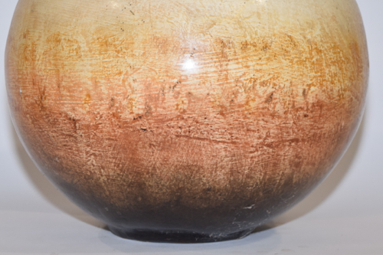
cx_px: 191
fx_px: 1123
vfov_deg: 12.9
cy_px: 101
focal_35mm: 106
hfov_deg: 19.3
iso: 800
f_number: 5.6
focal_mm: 55
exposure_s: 1/125
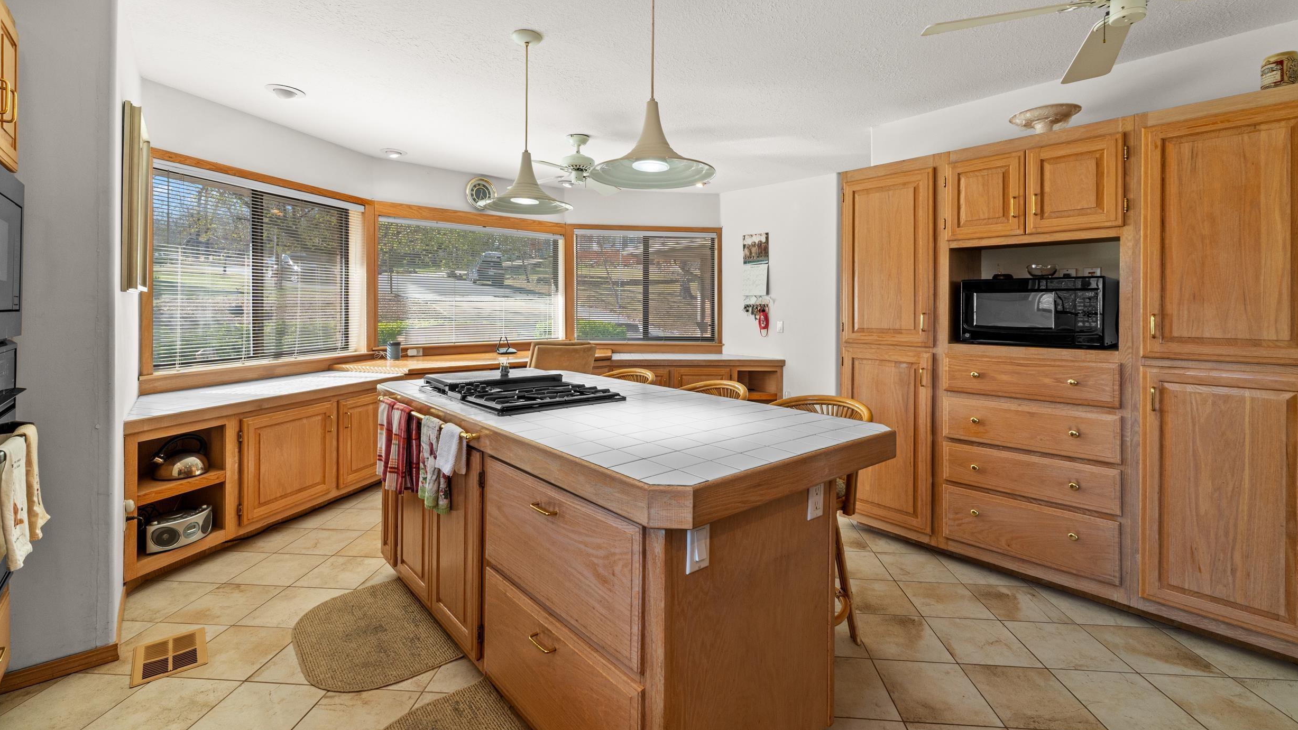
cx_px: 650
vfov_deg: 66.7
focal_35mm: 16
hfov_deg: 99.4
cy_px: 311
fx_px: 551
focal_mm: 10
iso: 200
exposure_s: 1/3
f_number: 9
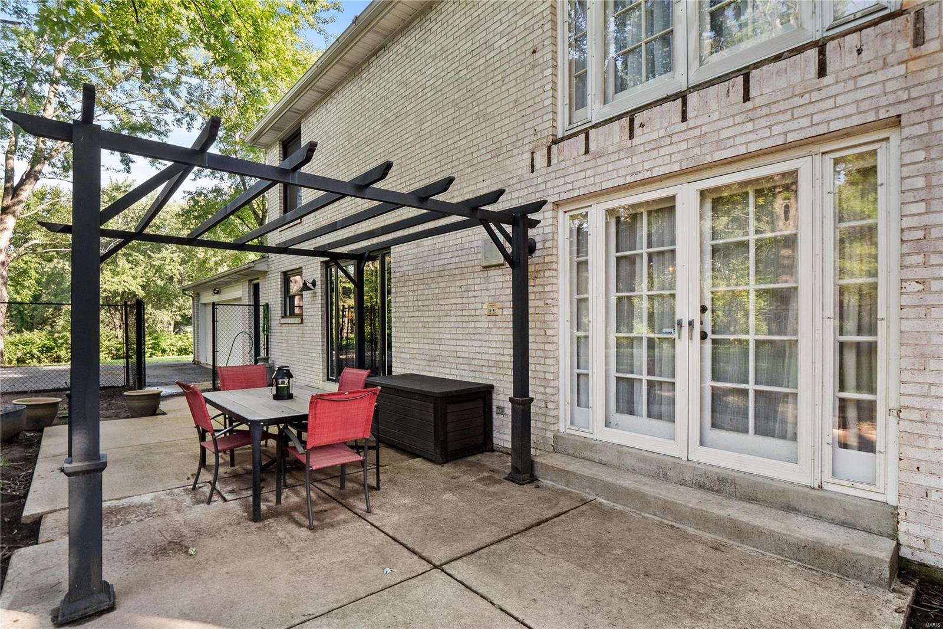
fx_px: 419
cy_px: 314
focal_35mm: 16
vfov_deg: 73.7
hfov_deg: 96.7
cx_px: 472
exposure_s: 1/30
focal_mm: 8
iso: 400
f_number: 8
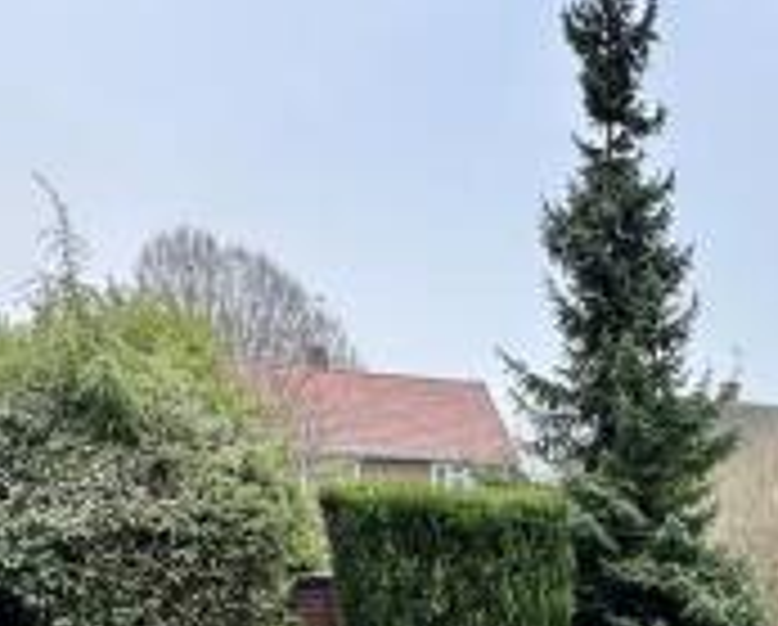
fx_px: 1061
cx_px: 731
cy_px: 817
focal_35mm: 46
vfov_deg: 27.4
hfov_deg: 37.1
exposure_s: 1/121
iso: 40
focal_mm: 2.22
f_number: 2.2
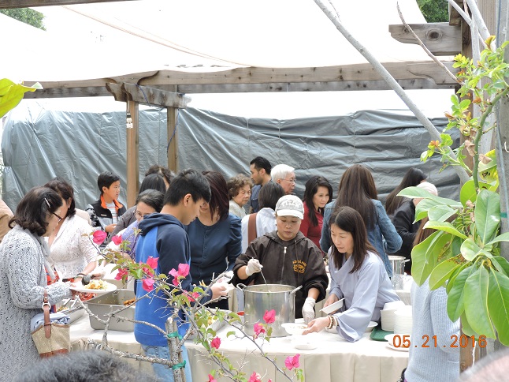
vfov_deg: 26.5
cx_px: 254
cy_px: 191
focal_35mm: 55
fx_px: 808
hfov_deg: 34.9
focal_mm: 9.8
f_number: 3.7
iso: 100
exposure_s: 1/100
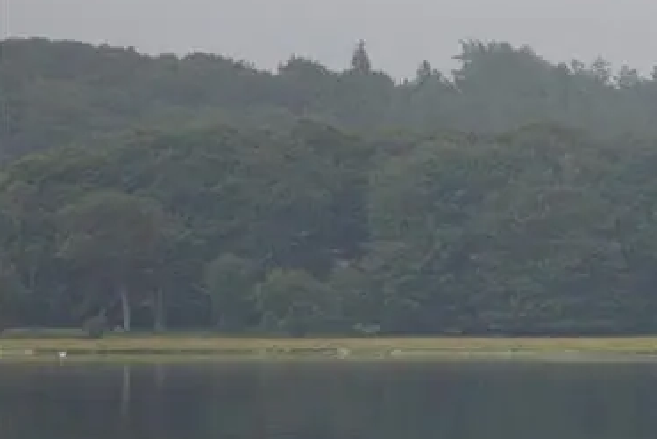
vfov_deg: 5.7
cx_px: 954
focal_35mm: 240
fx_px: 4390
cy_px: 274
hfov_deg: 8.4
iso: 200
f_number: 5.6
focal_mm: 55
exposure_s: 1/320
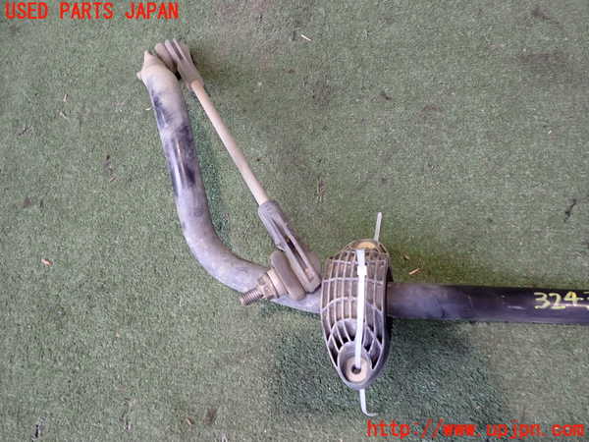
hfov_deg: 60.0
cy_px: 221
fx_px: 510
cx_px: 294
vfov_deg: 46.8
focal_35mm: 30
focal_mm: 5.4
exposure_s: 1/30
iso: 250
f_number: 2.3
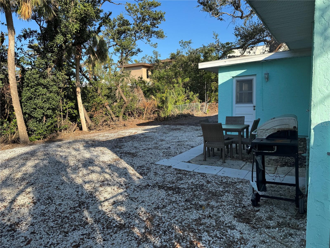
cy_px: 124
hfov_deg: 71.6
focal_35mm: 24
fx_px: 229
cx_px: 165
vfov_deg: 56.8
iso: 80
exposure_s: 1/1980
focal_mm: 6.76
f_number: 1.78
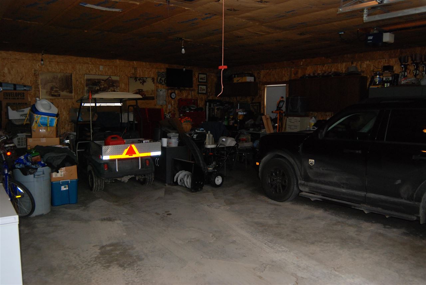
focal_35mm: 30
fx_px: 355
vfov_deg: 43.7
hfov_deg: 61.9
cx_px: 213
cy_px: 142
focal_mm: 20
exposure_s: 1/60
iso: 800
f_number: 5
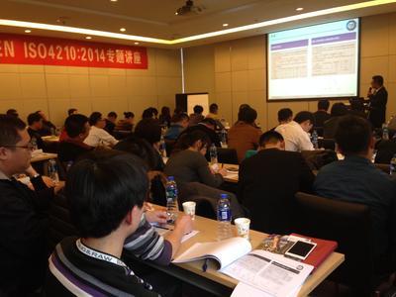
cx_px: 198
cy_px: 148
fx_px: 378
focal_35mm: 33
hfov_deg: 55.4
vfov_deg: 42.9
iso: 100
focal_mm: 4.12
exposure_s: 1/20
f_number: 2.4
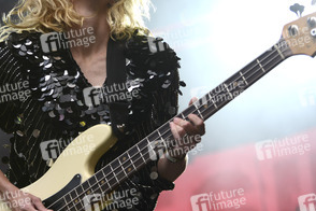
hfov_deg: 17.7
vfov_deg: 11.9
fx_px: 1009
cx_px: 82
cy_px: 67
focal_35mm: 115
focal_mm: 75
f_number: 2.8
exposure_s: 1/640
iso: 400
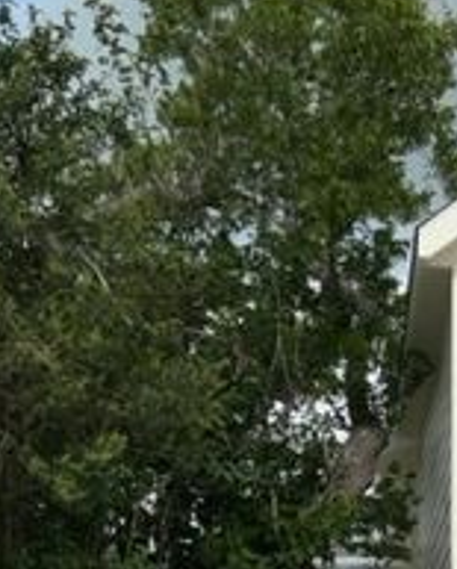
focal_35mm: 91
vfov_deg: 19.6
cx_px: 610
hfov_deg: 16.0
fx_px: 1535
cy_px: 706
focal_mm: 3
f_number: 1.8
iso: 25
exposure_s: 1/2801
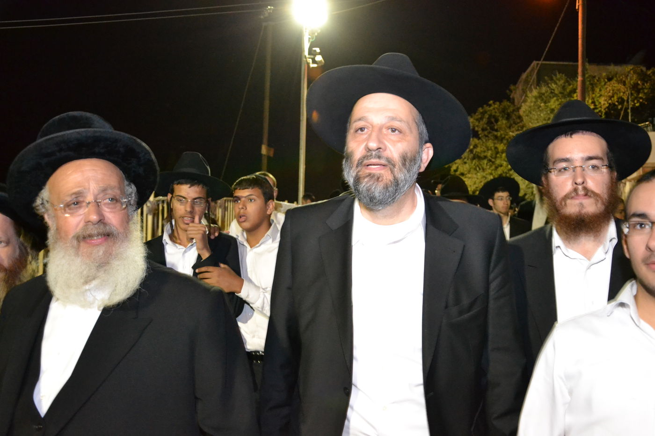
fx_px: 682
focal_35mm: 38
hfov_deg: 51.3
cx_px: 328
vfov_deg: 35.5
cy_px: 218
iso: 3200
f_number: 4
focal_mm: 25
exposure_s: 1/60
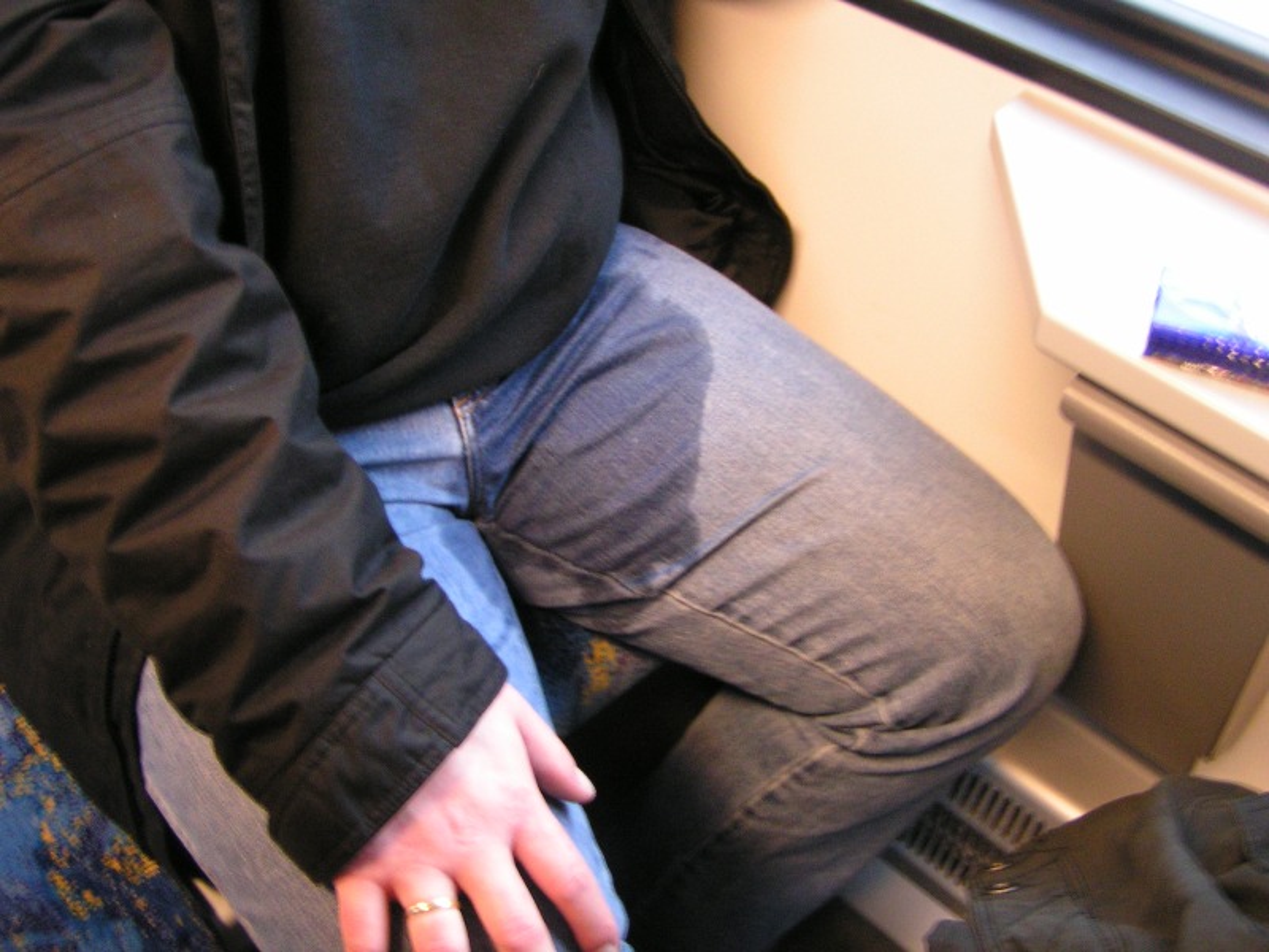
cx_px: 634
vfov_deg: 37.7
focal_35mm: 38
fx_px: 1393
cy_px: 476
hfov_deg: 49.0
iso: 200
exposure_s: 1/8
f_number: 2.8
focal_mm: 5.8
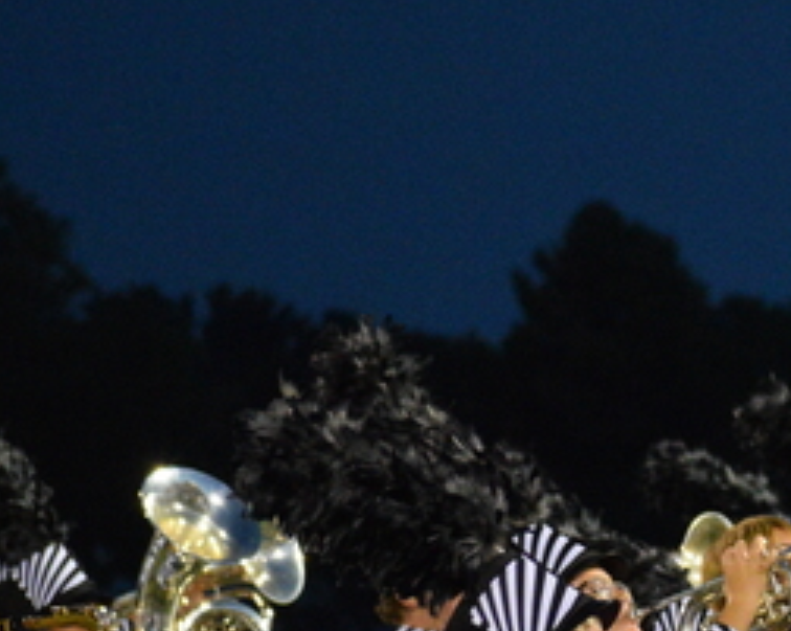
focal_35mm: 584
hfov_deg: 3.3
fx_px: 13656
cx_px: 1365
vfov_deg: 2.6
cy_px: 918
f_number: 4.8
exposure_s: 1/250
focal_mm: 102
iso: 3200
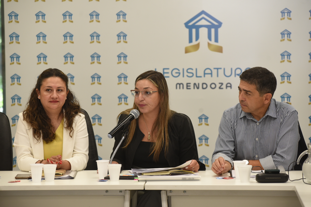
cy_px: 104
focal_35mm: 145
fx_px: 1253
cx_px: 156
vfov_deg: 9.5
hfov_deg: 14.2
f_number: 6.3
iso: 1250
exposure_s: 1/100
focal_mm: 145
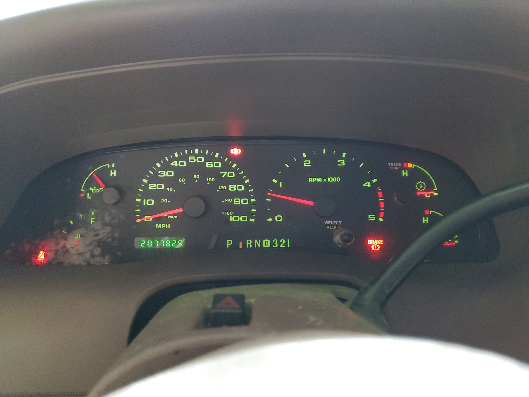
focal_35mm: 26
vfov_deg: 53.1
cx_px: 264
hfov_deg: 67.3
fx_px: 397
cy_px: 198
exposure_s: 1/17
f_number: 1.5
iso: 299
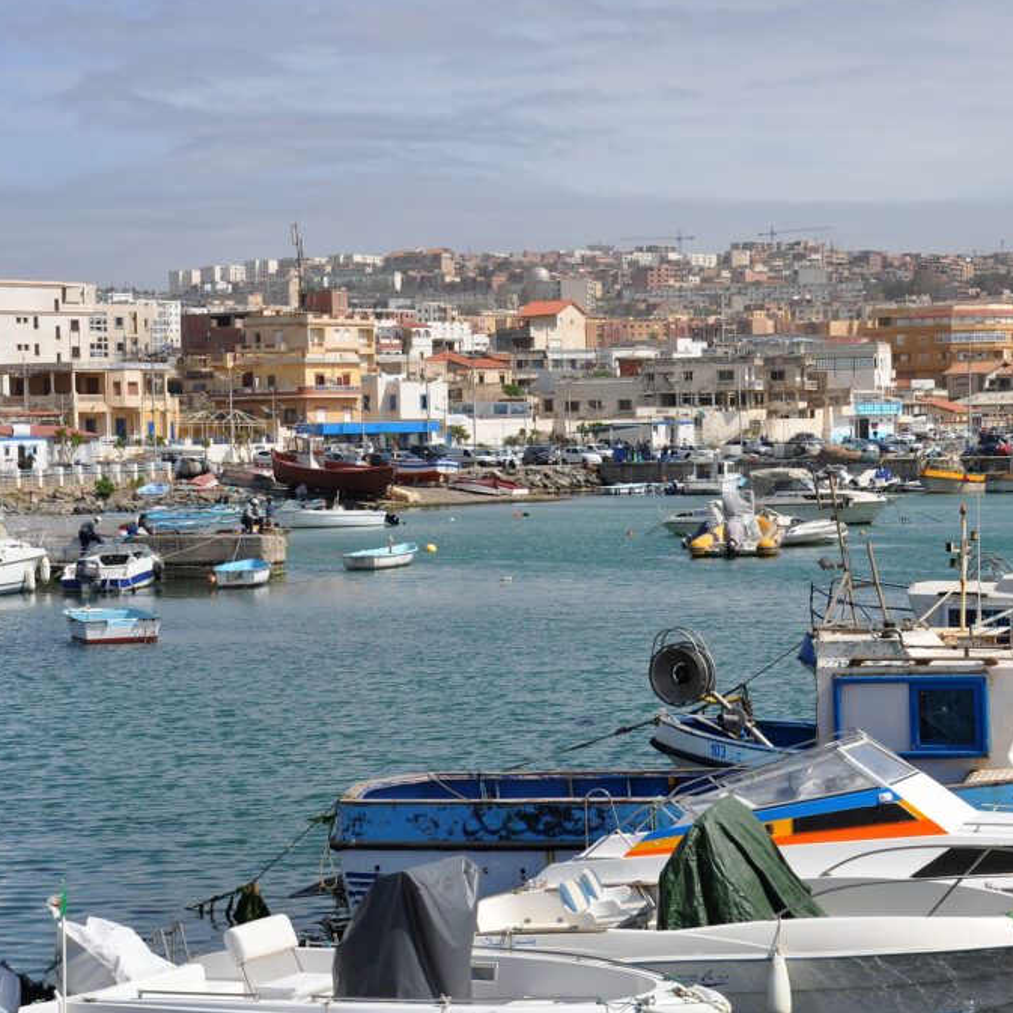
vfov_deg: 18.7
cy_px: 504
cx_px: 572
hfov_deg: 18.7
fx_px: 3079
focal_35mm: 93
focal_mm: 48
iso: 200
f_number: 10
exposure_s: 1/500
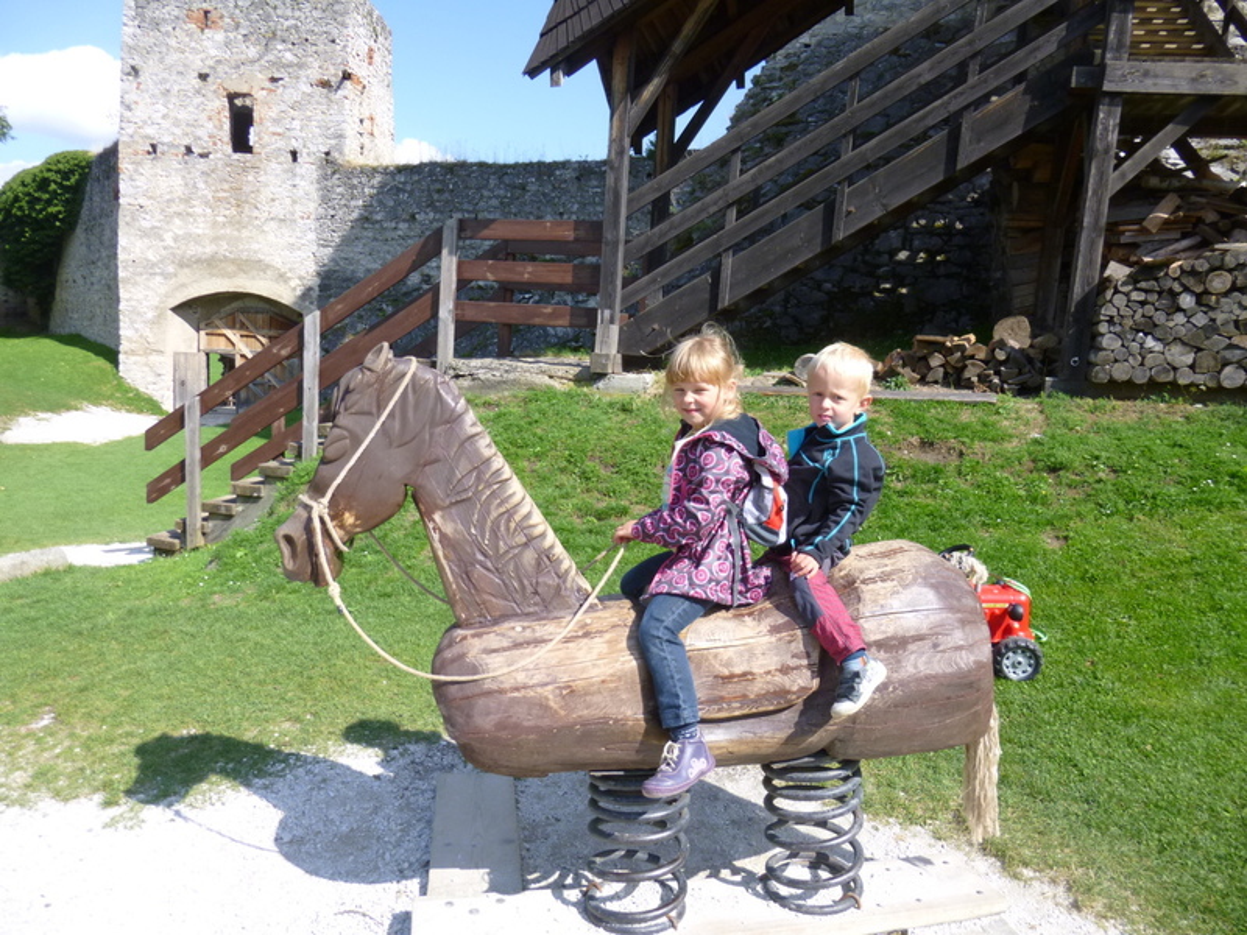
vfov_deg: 54.9
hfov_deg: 69.4
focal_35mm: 25
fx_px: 901
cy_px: 468
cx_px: 624
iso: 100
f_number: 3.1
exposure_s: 1/500
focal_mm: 4.5
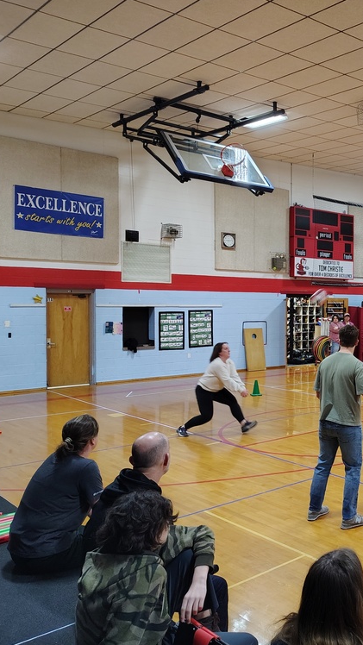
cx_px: 421
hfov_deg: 29.6
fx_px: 599
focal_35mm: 35
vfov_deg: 56.6
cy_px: 322
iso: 1634
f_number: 1.8
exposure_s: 1/60
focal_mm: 5.56
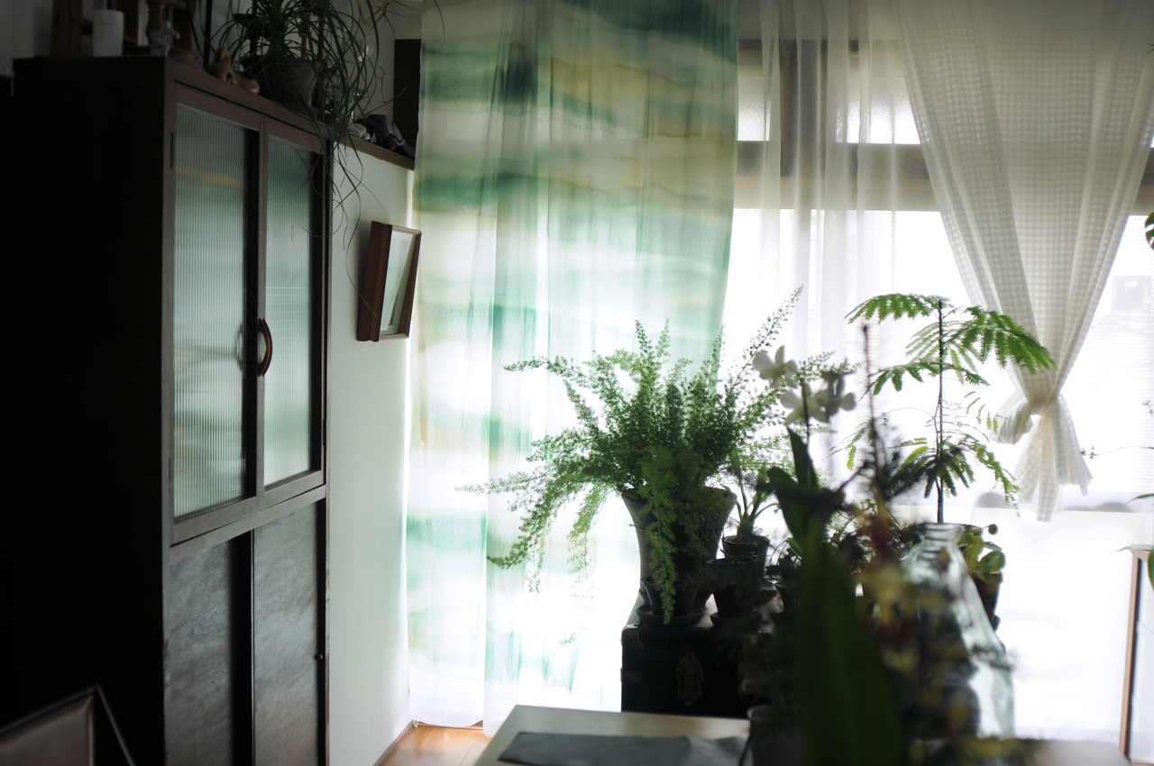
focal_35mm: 39
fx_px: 1249
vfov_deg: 34.1
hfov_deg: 49.6
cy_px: 383
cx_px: 577
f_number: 2.8
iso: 200
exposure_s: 1/30
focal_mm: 26
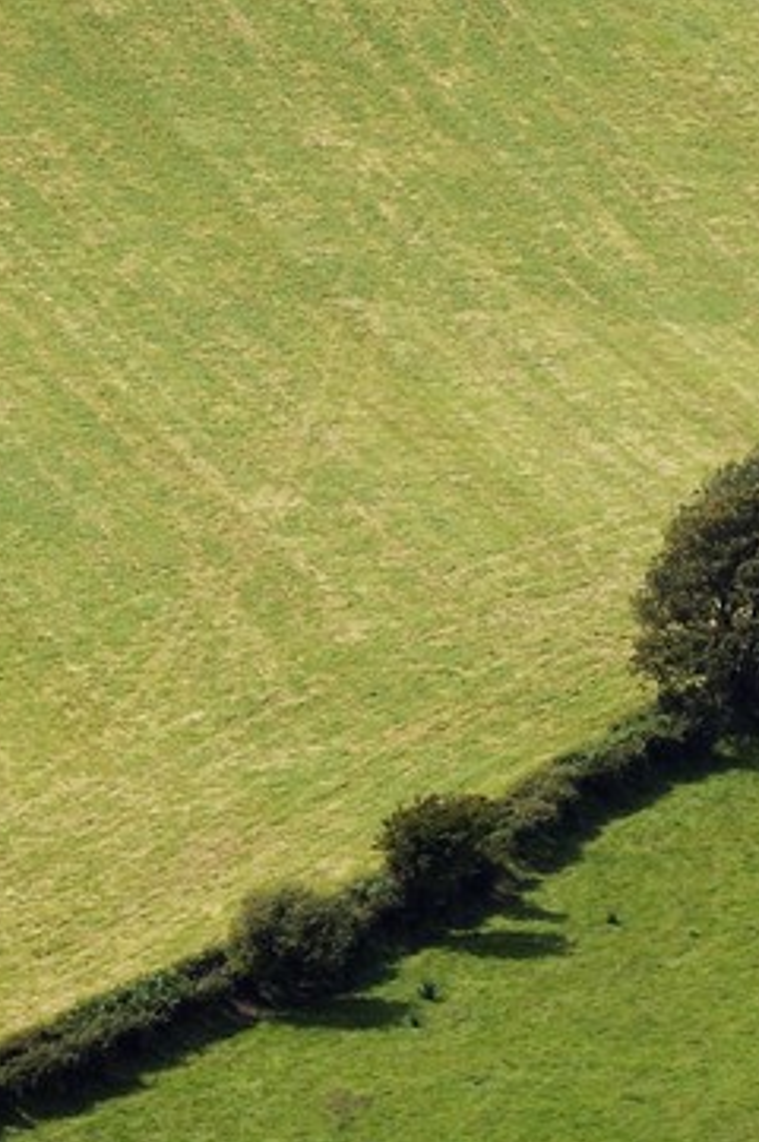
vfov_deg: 3.3
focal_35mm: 621
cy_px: -1019
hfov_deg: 2.2
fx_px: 19675
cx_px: 215
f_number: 9
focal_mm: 140
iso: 400
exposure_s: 1/800
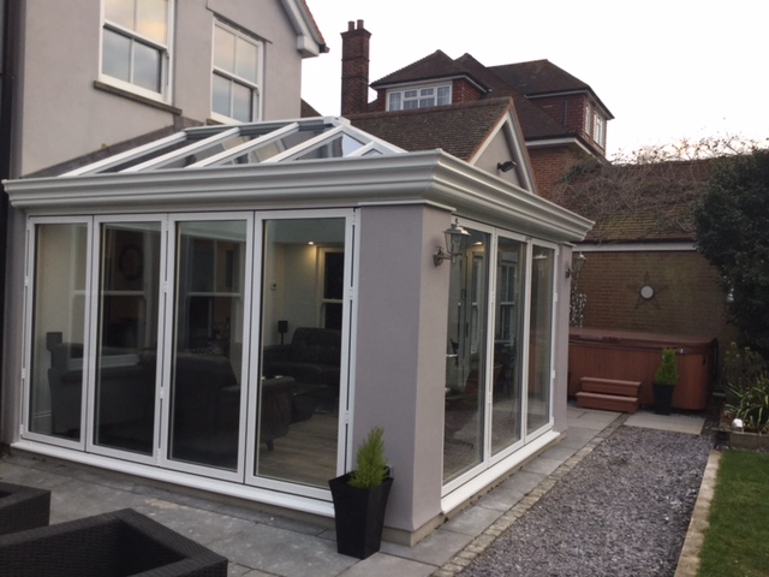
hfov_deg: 58.4
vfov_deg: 45.4
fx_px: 689
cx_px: 384
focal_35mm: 31
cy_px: 288
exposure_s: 1/50
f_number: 2.4
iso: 32
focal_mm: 3.3
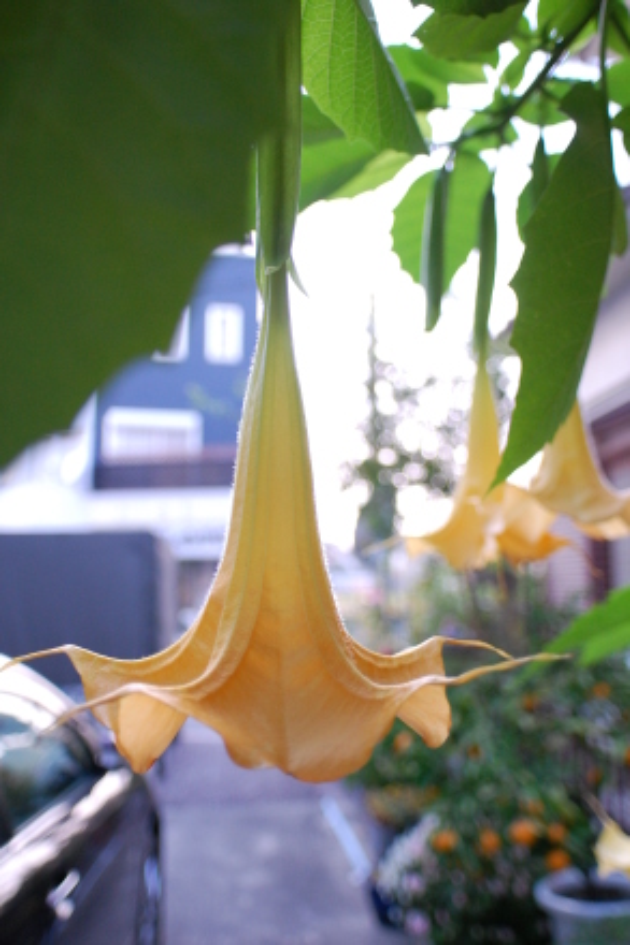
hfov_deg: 43.6
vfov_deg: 61.9
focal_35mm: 30
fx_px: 788
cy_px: 472
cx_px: 315
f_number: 2.8
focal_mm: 20
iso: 800
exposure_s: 1/400
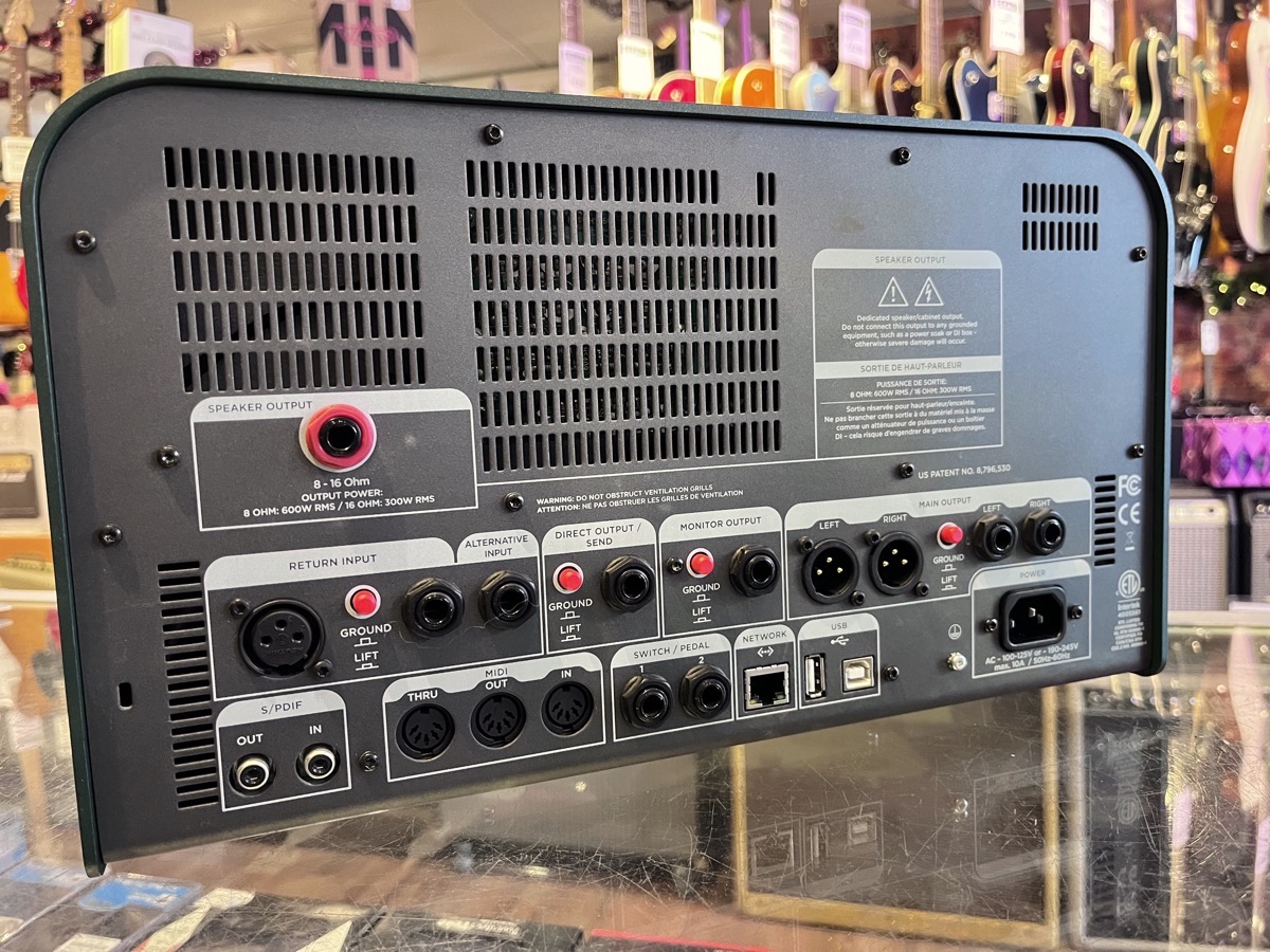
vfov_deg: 53.1
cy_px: 476
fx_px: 954
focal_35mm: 26
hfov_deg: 67.3
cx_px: 635
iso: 400
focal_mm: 5.1
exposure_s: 1/60
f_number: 1.6
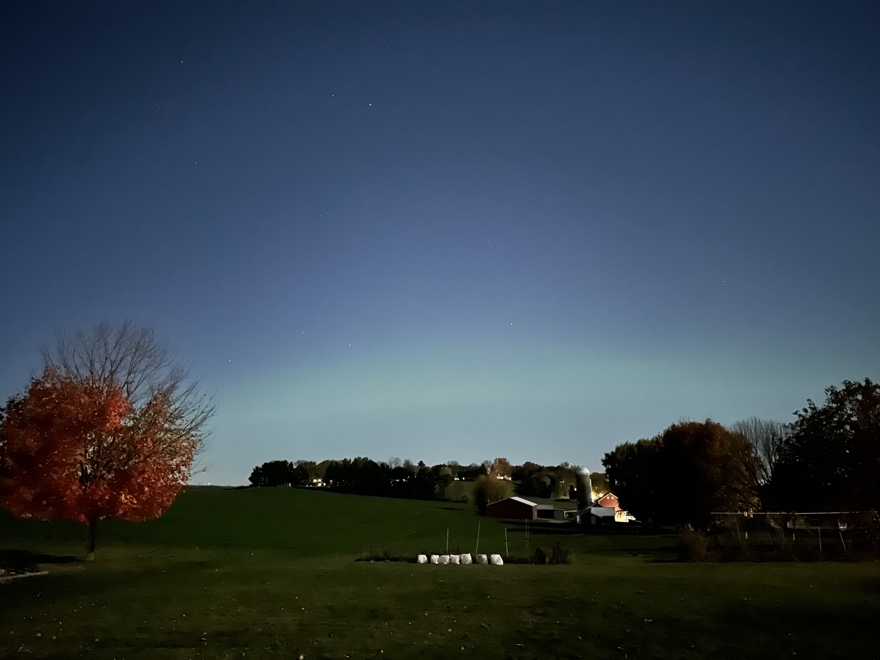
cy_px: 330
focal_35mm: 24
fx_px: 610
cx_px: 440
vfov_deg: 56.8
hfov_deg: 71.6
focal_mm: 6.86
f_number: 1.78
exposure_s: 1/2
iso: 5000
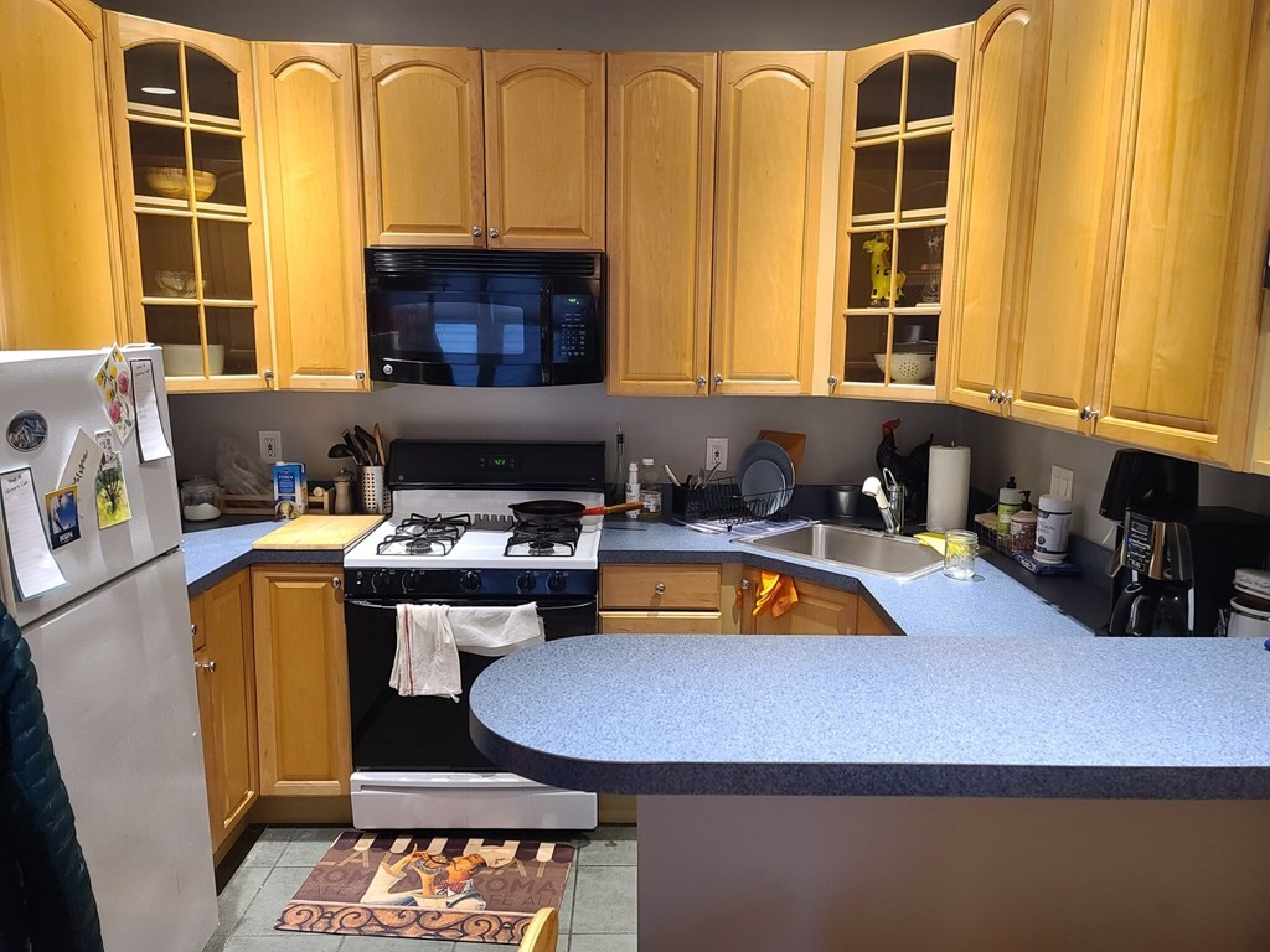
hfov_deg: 69.4
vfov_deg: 54.9
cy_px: 476
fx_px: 917
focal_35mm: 25
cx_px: 635
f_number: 1.8
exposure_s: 1/59
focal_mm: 7
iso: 250
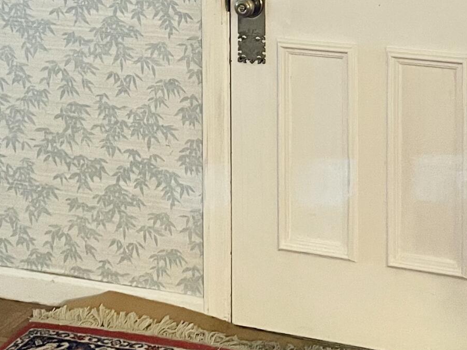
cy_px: -107
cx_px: 380
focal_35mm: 87
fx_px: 1173
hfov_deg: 22.2
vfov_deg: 16.1
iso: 400
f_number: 1.6
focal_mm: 4.2
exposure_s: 1/40
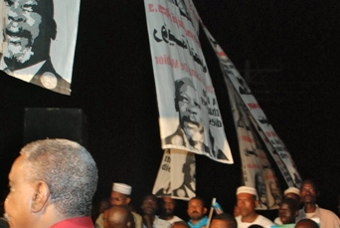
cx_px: 156
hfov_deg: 36.2
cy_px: 152
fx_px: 520
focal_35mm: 55
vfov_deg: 24.6
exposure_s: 1/60
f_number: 5
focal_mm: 24
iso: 800
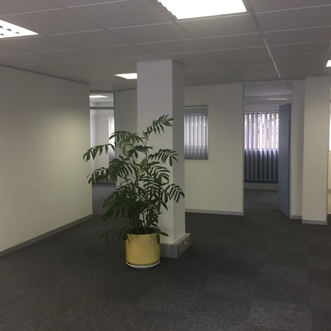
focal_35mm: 35
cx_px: 158
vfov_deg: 47.2
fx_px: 379
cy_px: 163
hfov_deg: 47.2
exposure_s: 1/33
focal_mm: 4.15
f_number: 2.2
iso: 64
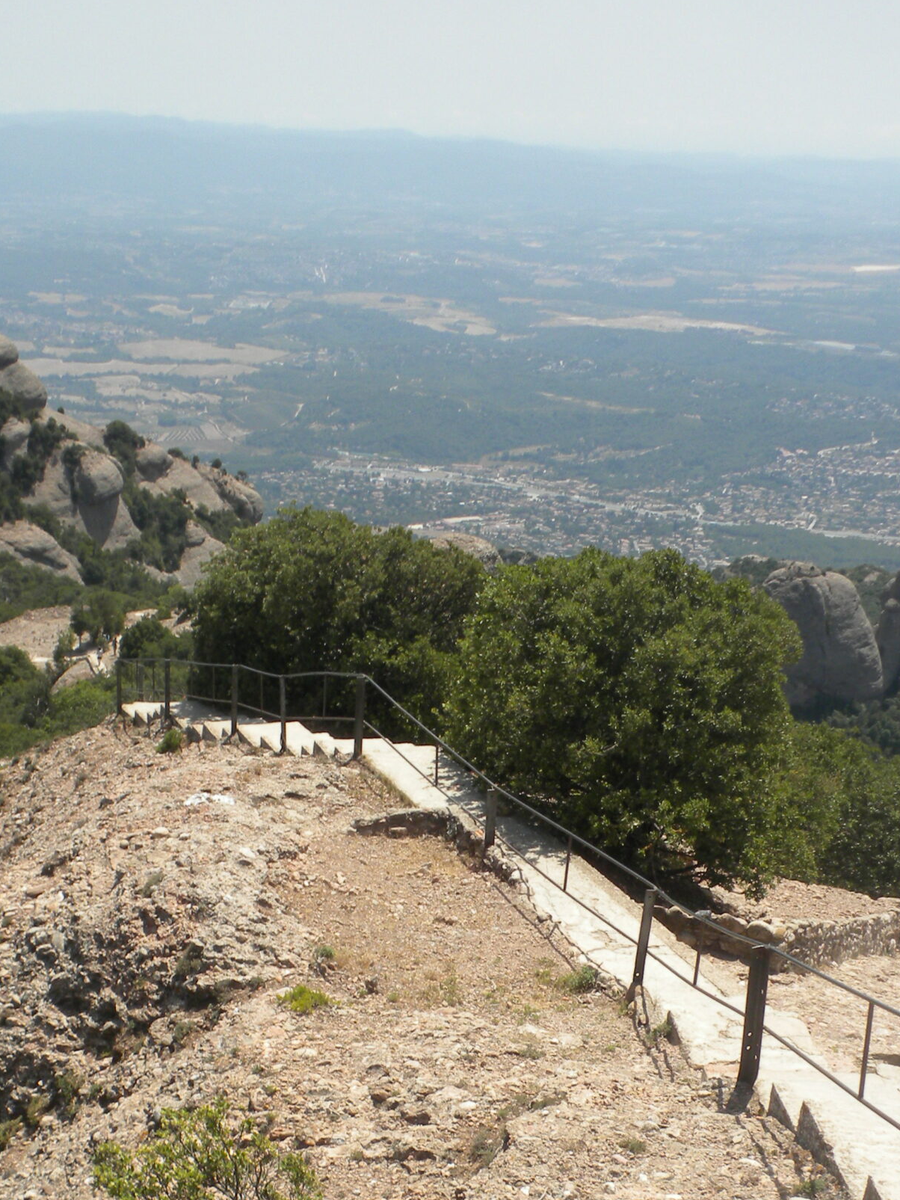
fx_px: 2045
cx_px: 332
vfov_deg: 32.1
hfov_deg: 24.7
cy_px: 907
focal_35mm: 59
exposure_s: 1/106
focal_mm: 6.6
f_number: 10
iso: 64
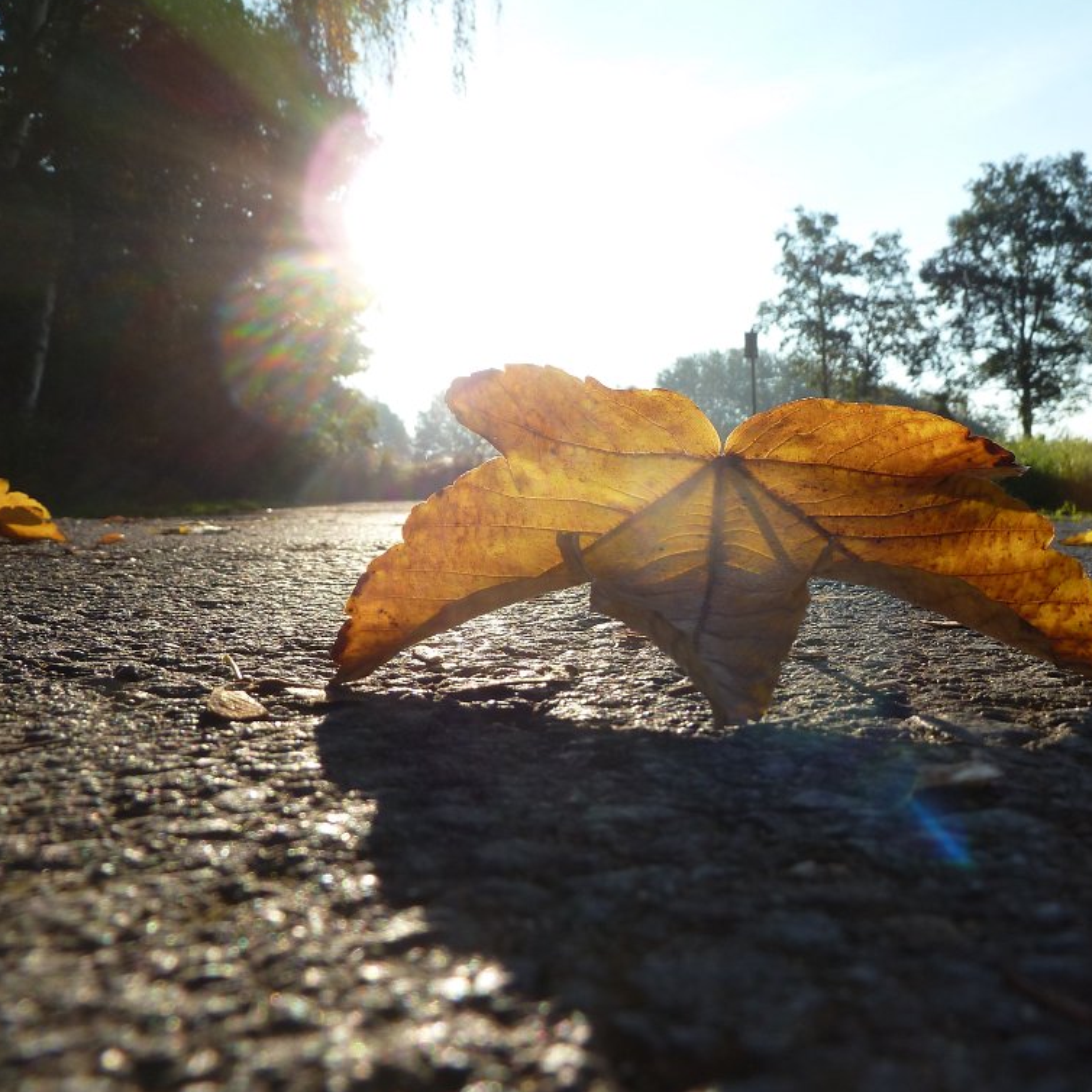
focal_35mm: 30
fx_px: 1071
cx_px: 689
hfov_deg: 53.4
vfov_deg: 54.0
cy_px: 539
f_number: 4
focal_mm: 4.1
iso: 80
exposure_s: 1/400
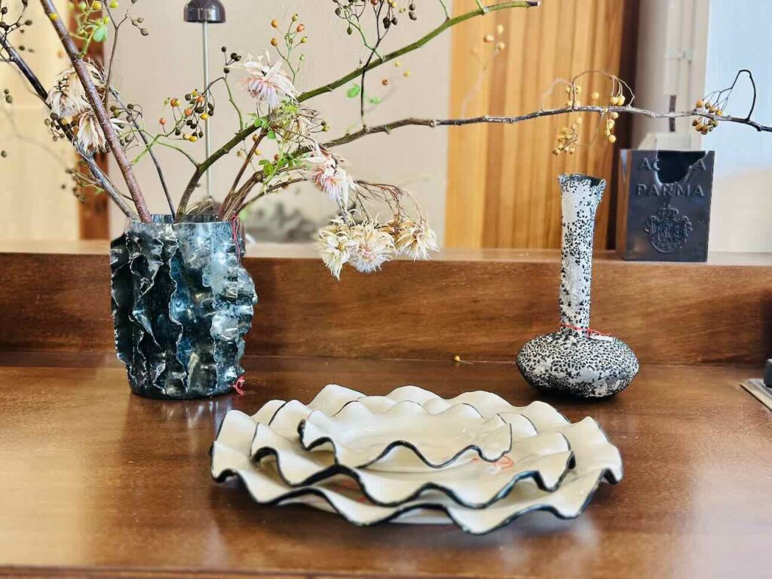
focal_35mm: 48
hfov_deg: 39.7
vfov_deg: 30.3
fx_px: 1070
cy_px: 290
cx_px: 386
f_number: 1.78
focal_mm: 6.86
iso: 320
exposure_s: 1/33
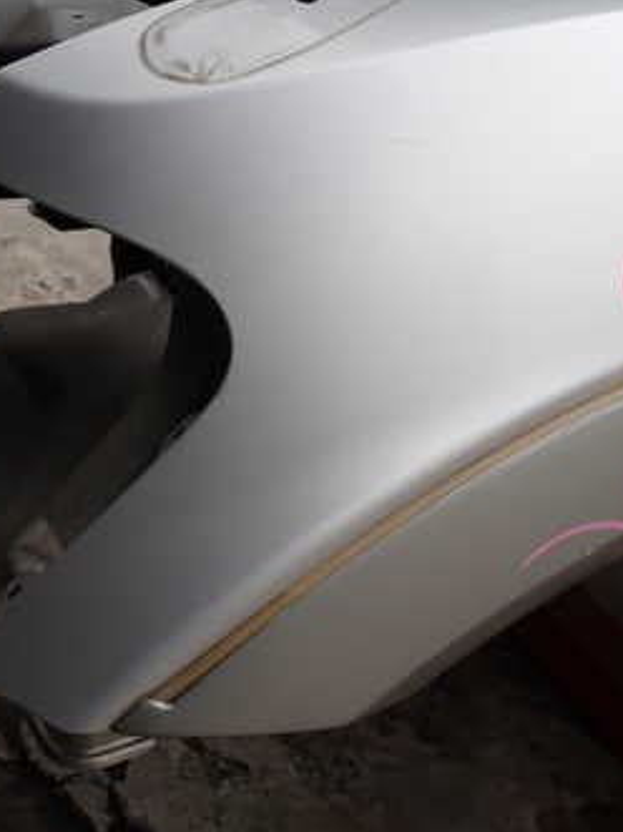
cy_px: 317
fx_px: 1393
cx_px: 520
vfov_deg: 33.1
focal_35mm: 58
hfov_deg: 24.7
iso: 100
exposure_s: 1/250
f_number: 3.2
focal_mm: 5.79
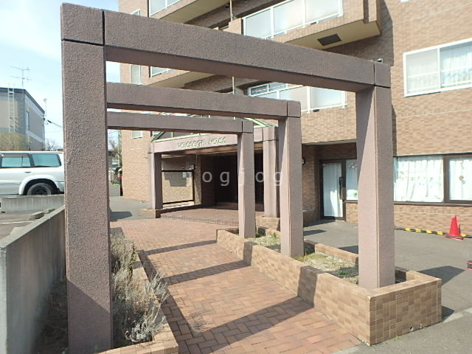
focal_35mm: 21
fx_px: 286
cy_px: 177
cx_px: 236
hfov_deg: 79.0
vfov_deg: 63.4
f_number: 3.5
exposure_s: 1/640
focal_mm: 3.7
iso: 125
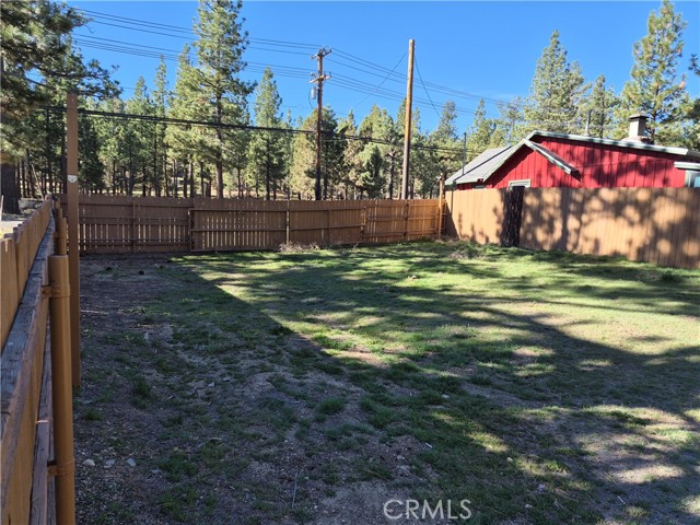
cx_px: 350
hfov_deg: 73.9
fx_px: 465
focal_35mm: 23
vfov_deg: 58.9
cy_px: 262
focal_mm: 5.4
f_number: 1.8
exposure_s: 1/1872
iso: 80
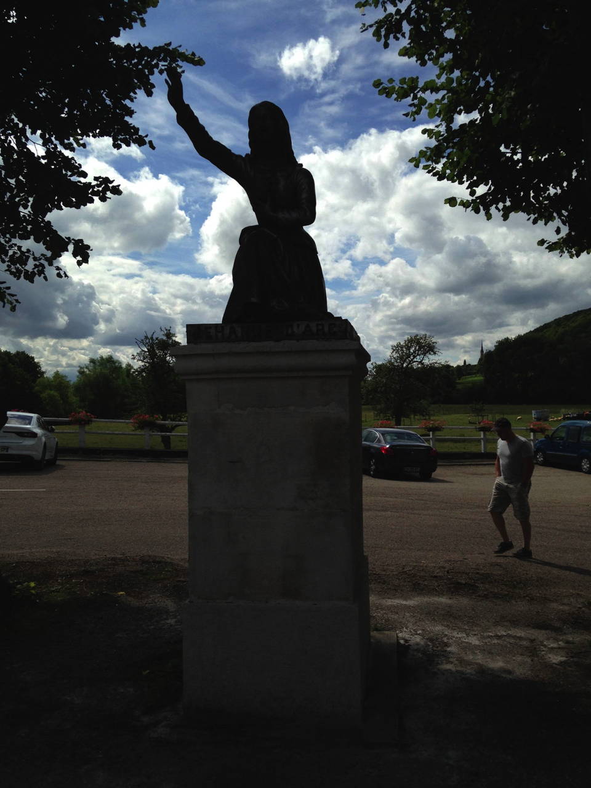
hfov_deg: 42.9
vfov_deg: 55.4
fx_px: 751
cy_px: 394
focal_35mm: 33
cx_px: 296
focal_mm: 4.12
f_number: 2.4
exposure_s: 1/3623
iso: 50
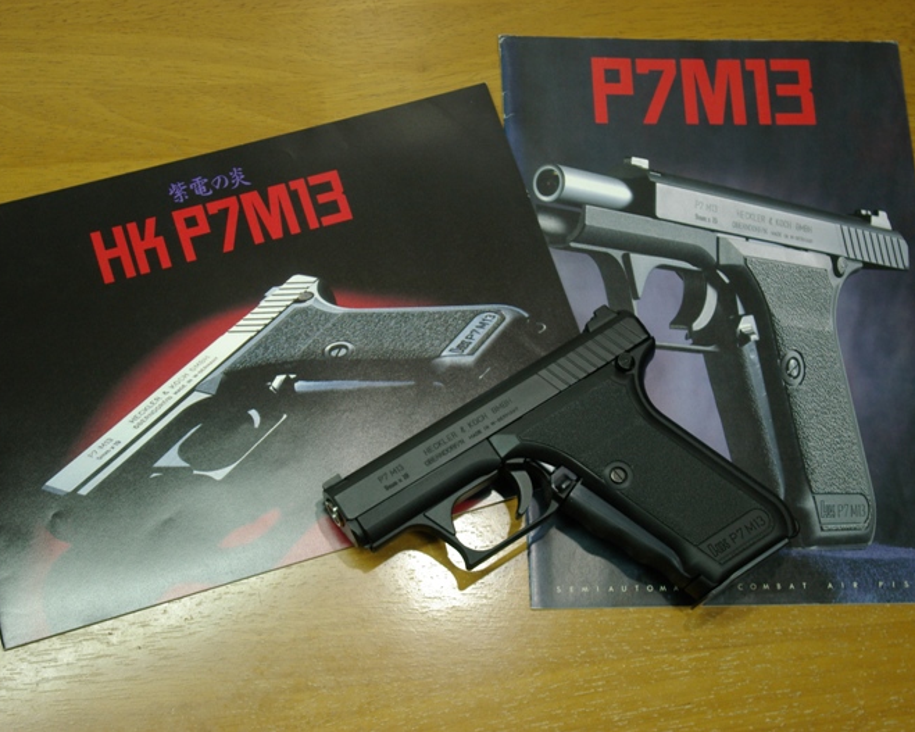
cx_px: 446
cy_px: 363
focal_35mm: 65
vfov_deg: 23.5
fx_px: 1760
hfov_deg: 29.1
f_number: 4.5
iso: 400
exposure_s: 1/30
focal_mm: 38
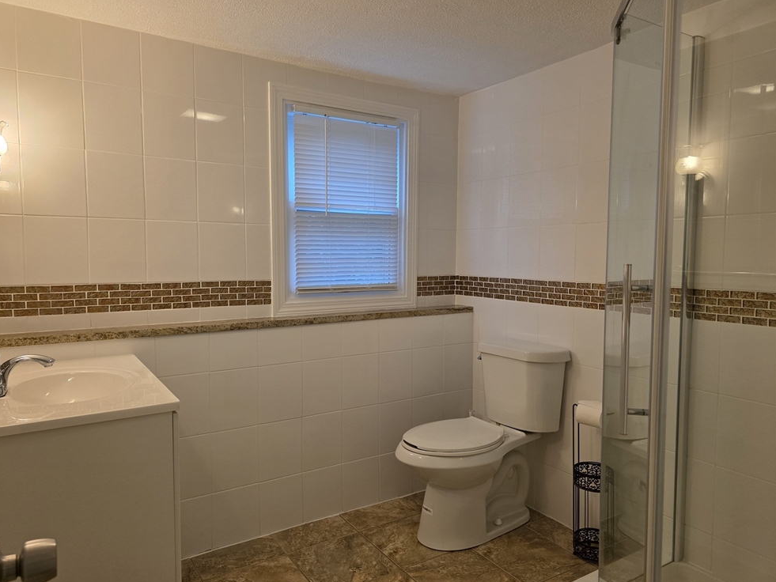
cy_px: 289
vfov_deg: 56.8
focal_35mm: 24
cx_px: 376
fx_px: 538
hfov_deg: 71.6
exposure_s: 1/120
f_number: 1.7
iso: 160
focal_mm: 6.3
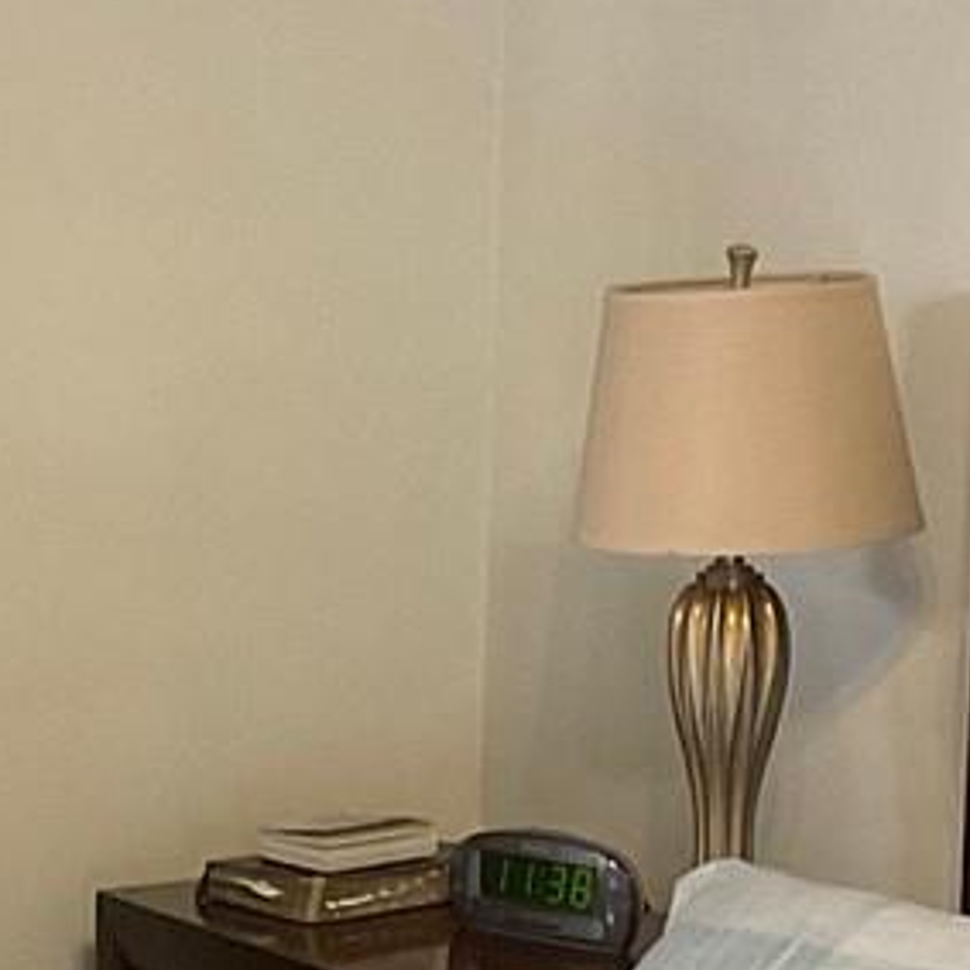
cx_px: 93
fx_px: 4597
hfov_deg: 12.0
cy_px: 905
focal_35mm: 145
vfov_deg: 11.9
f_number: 1.8
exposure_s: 1/60
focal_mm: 3
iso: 100
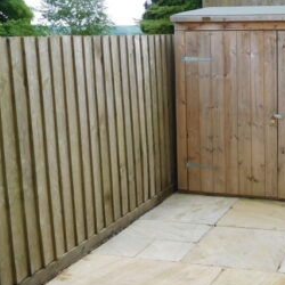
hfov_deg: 30.0
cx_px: 286
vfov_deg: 32.1
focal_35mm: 53
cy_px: 109
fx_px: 494
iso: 125
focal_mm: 4.5
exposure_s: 1/400
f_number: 3.4
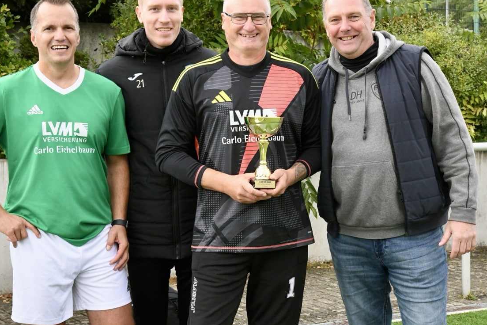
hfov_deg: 30.9
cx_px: 221
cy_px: 143
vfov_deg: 20.9
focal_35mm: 65
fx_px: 879
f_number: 13
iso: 6400
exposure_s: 1/800
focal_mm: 56
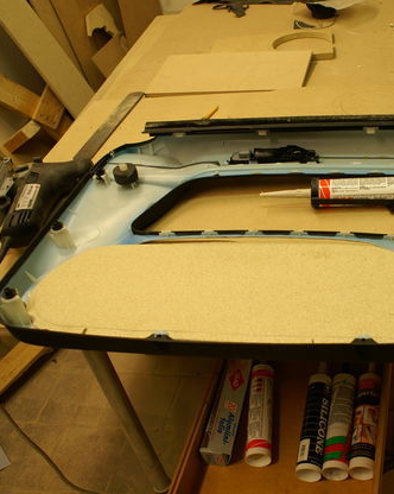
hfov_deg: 36.4
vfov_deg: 46.9
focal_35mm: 39
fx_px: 569
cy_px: 242
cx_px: 335
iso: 125
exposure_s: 1/30
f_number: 3.5
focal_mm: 18
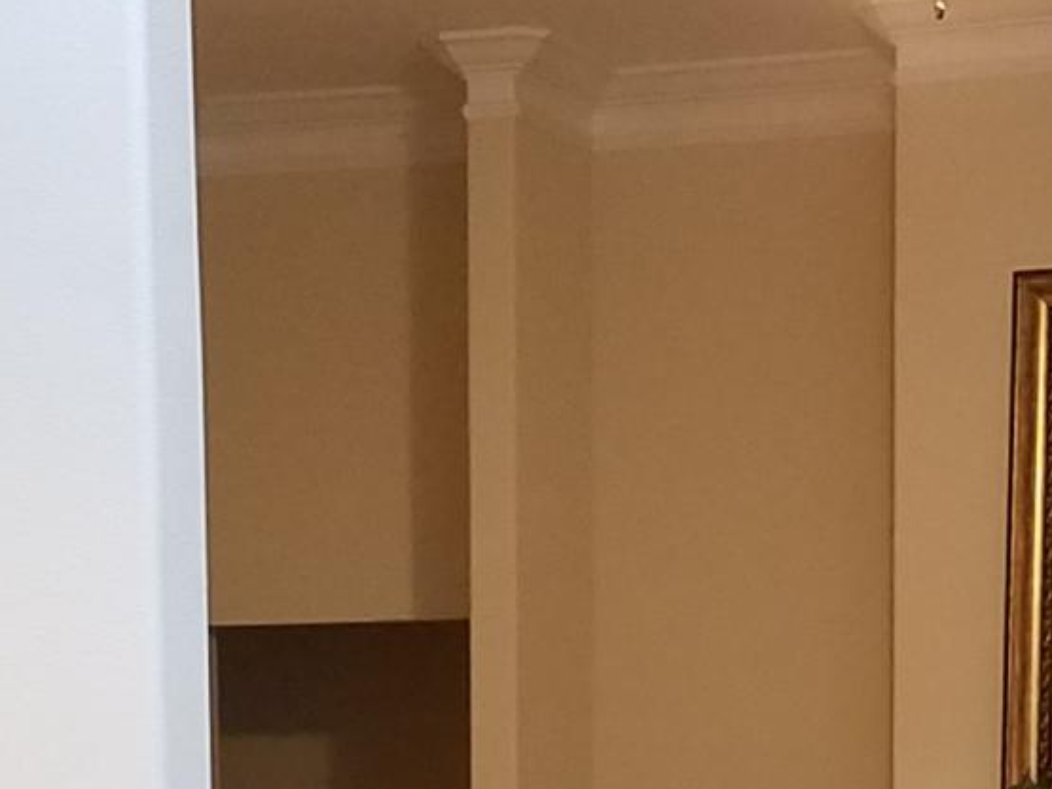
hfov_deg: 13.5
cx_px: 523
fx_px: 4436
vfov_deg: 9.9
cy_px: 1176
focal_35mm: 146
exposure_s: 1/24
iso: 160
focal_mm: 4.25
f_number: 1.7
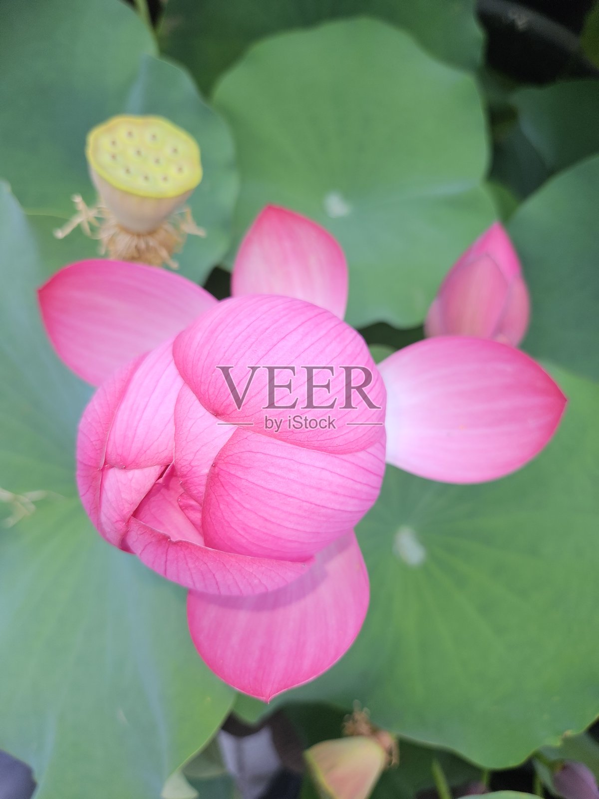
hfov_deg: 58.9
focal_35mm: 23
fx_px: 531
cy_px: 400
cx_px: 300
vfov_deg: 73.9
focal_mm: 5.4
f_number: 1.8
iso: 80
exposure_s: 1/60
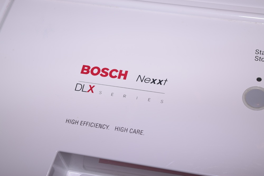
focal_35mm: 82
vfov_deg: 16.6
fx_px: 605
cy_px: 88
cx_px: 132
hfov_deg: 24.6
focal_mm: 55
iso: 100
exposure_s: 1/60
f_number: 6.3
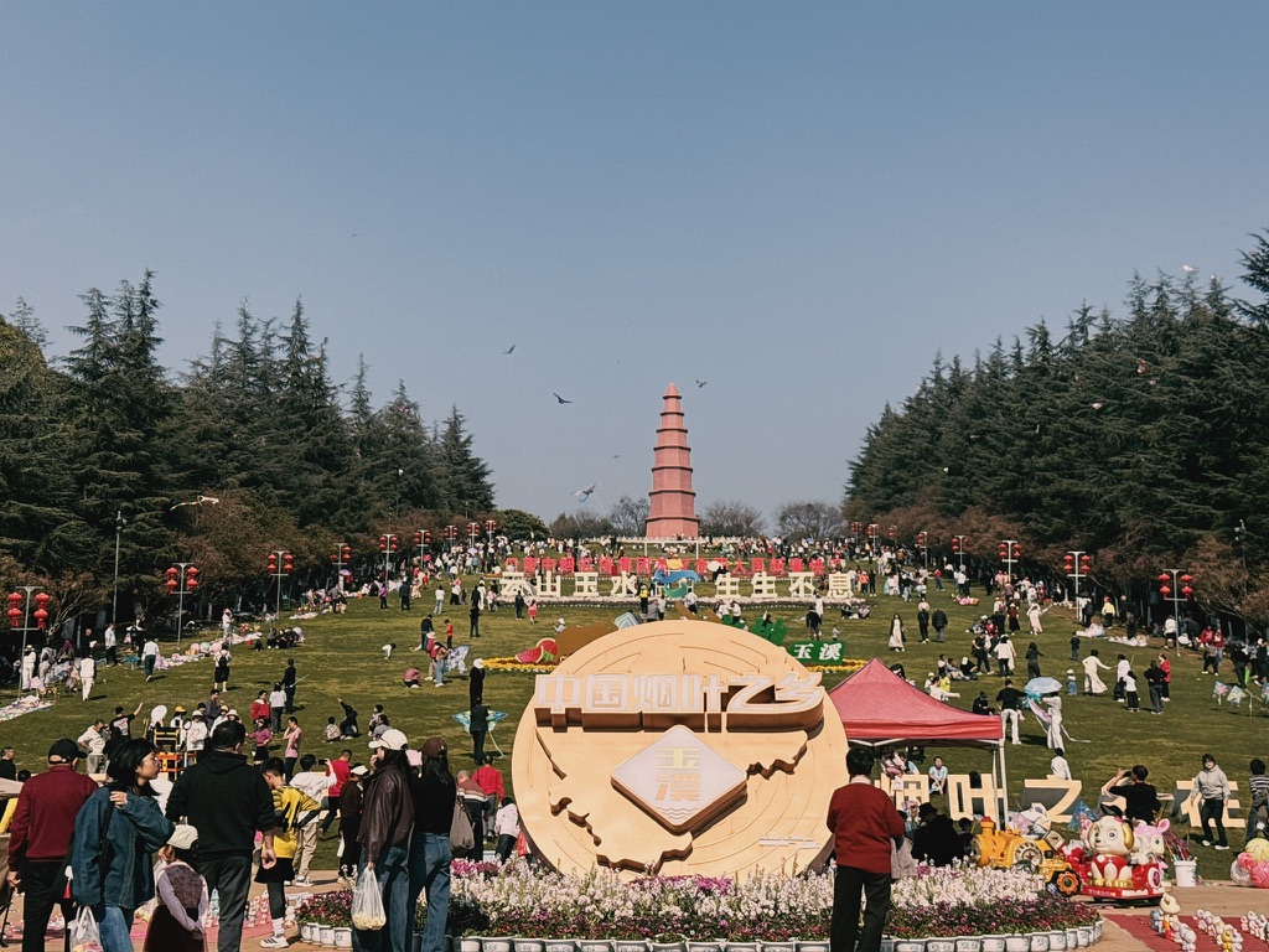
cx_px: 634
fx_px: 1760
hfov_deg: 39.7
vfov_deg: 30.3
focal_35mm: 48
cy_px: 476
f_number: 1.78
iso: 100
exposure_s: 1/4878
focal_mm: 6.76
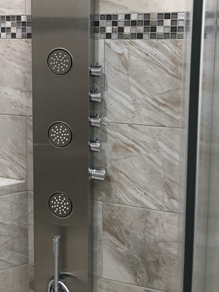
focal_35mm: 48
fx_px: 405
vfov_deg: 38.9
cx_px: 45
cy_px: 82
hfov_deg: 29.6
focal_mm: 4.15
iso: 64
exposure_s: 1/15
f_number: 2.2
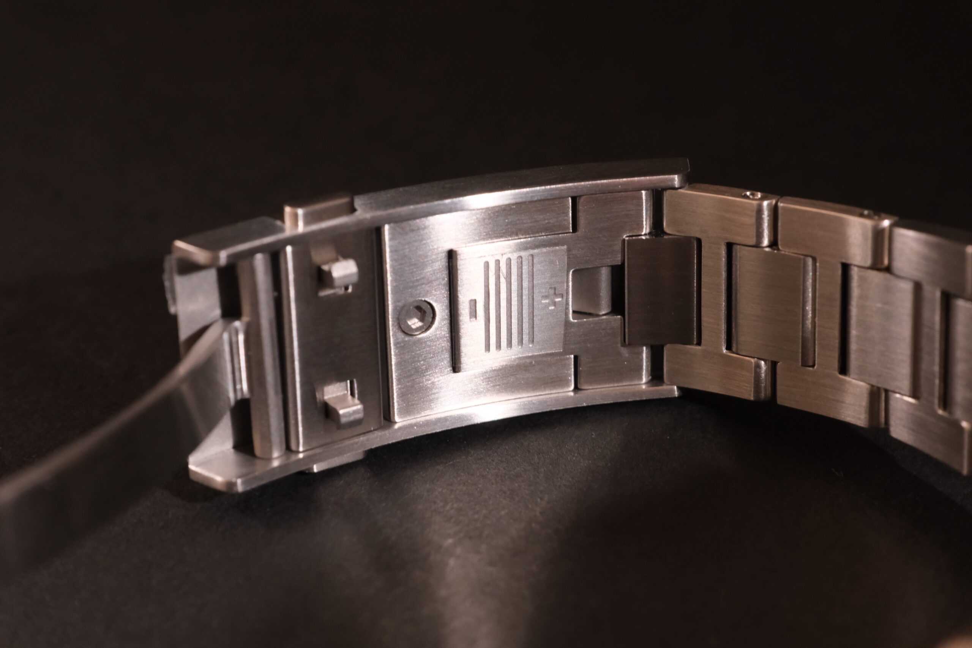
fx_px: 2025
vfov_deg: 18.2
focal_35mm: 75
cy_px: 324
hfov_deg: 27.0
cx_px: 486
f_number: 9
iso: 1600
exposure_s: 1/25
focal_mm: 50
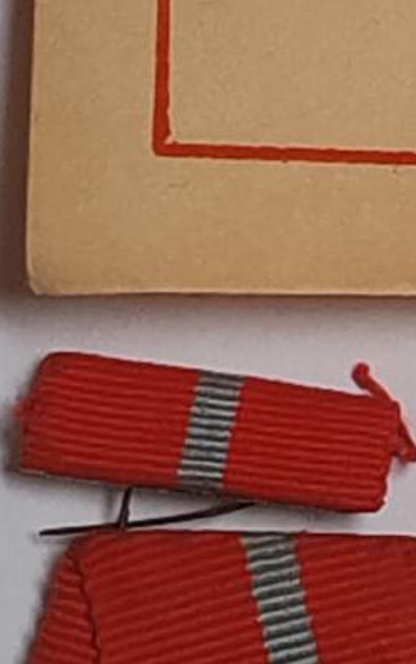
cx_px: 909
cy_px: 485
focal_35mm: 326
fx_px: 5909
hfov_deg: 4.0
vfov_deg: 6.4
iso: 100
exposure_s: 1/100
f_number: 1.95
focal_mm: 5.52
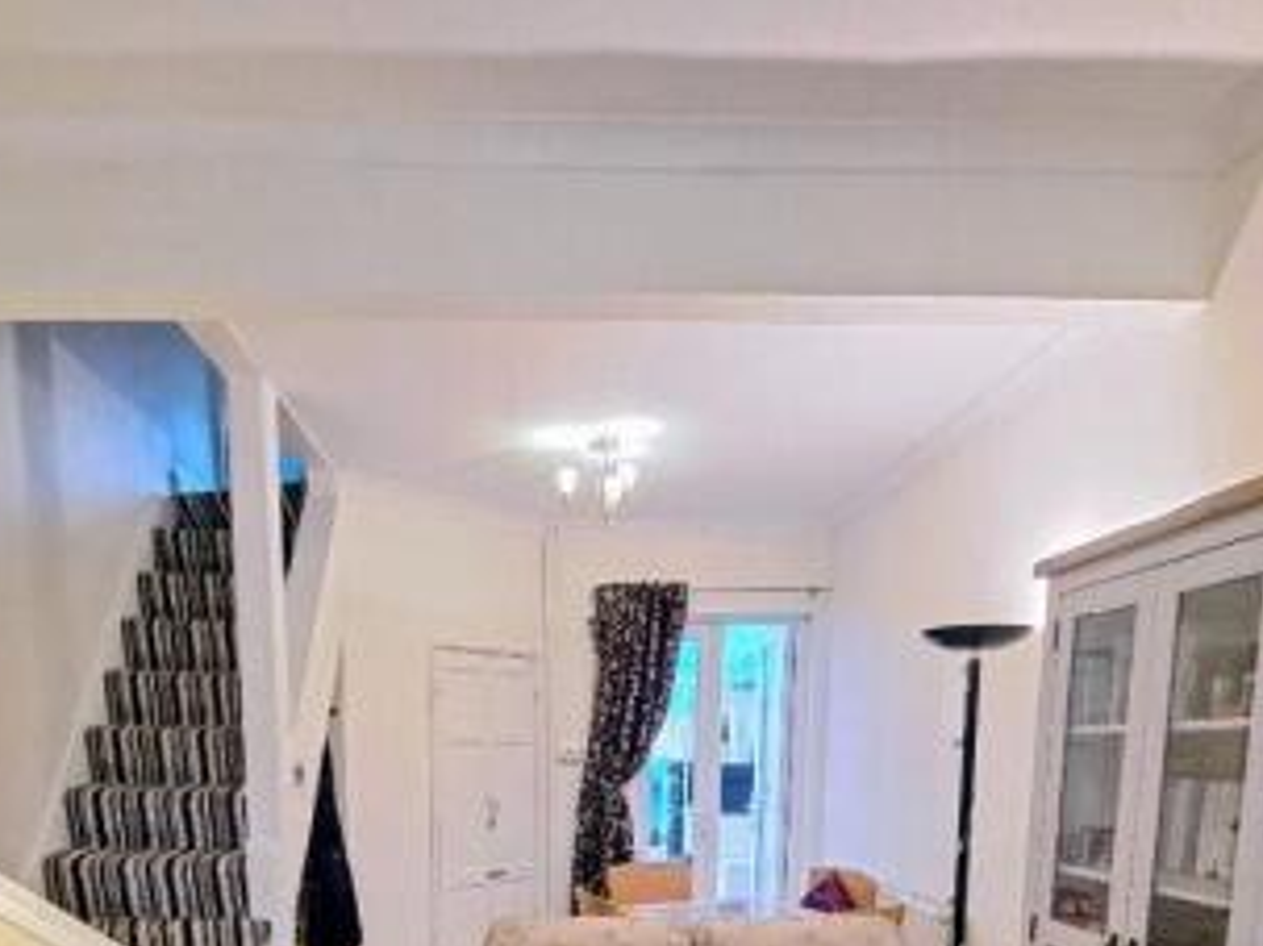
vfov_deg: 47.5
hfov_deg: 69.1
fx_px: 912
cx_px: 548
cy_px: 902
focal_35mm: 25
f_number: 2.2
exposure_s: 1/33
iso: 200
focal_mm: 1.74
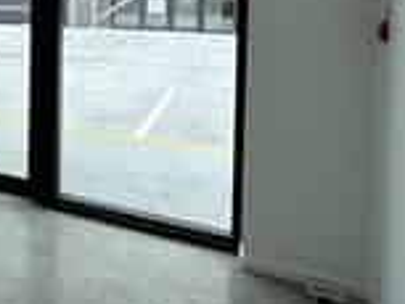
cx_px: -152
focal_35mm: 45
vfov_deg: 30.1
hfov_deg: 30.5
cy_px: 4
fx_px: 527
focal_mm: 2.22
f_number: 2.2
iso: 40
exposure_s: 1/666
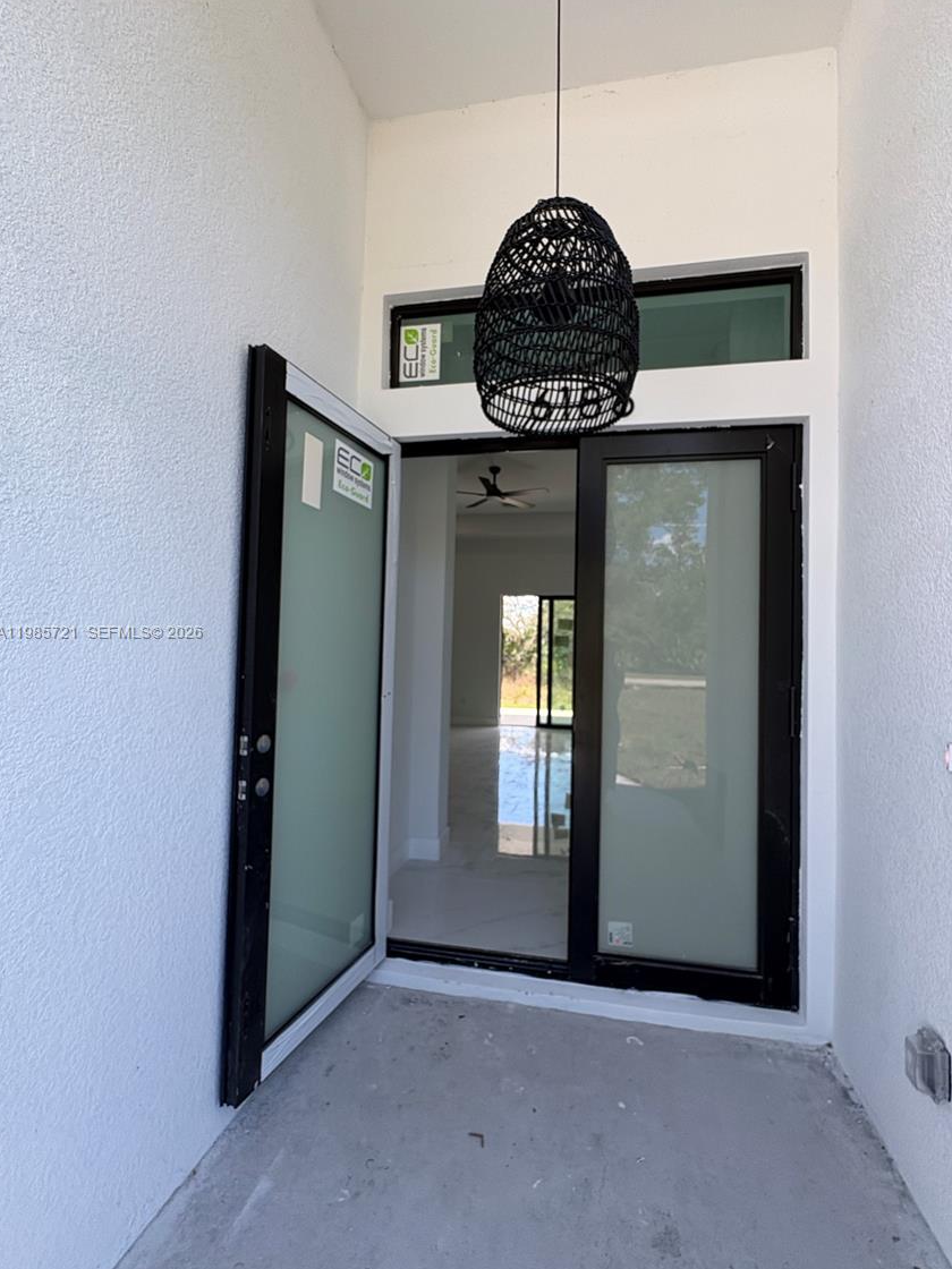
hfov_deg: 81.7
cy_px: 633
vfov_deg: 98.2
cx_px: 502
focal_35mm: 15
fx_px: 550
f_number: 2.2
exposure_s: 1/233
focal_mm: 2.22
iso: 64
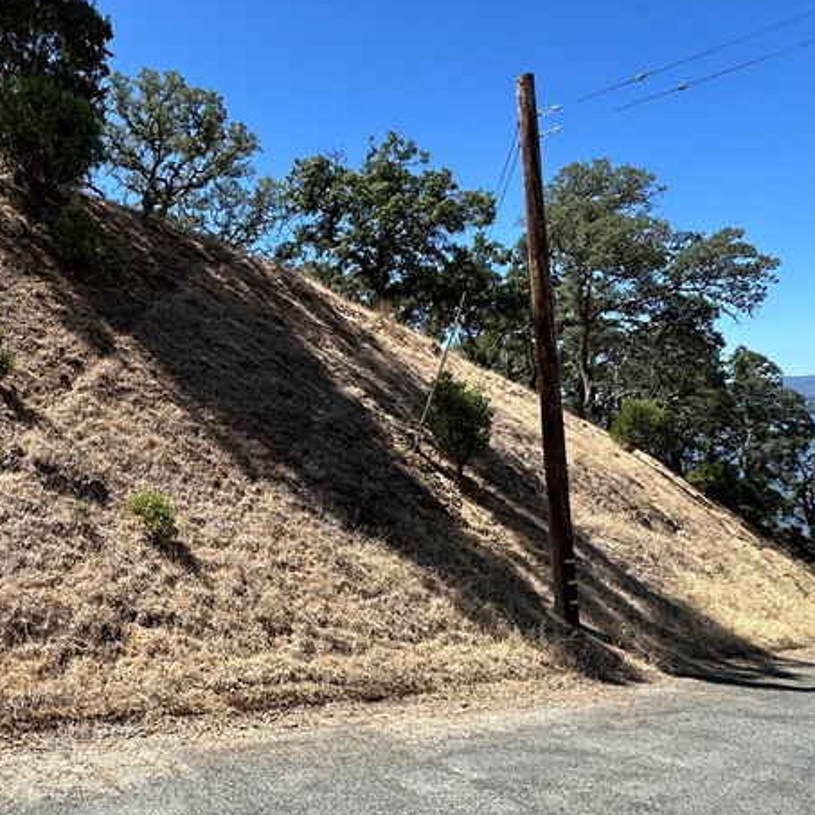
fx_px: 746
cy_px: 435
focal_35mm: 28
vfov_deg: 57.2
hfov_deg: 53.4
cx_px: 160
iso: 40
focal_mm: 2.22
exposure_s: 1/963
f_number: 2.2
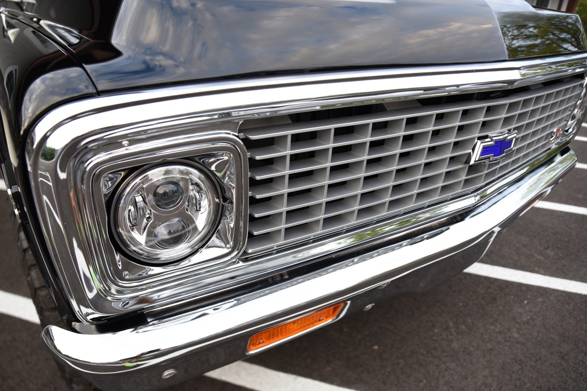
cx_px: 294
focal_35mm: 24
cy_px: 196
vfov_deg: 53.1
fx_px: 391
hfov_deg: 73.7
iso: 200
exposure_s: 1/60
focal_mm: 24
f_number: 2.8
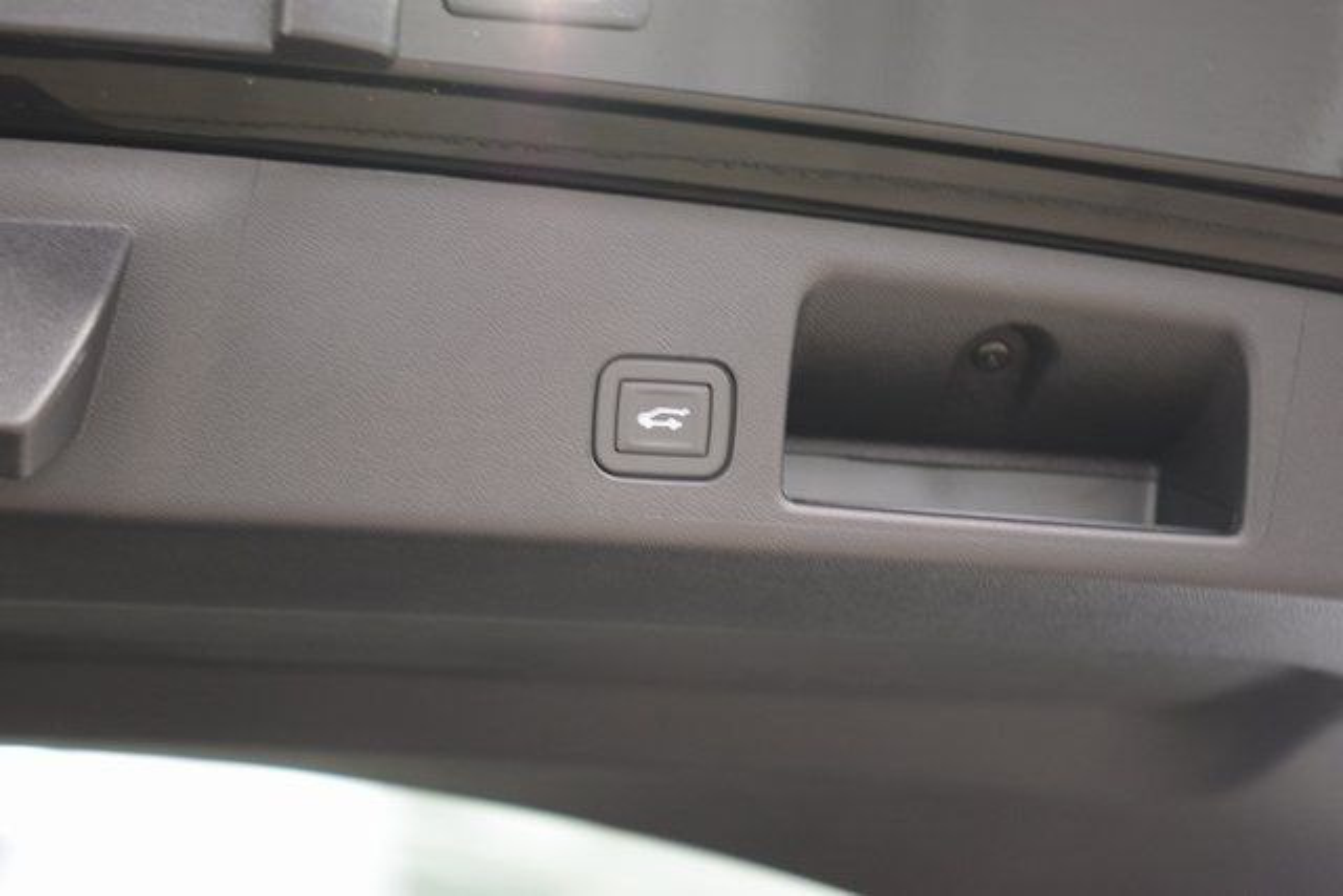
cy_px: 448
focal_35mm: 105
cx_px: 672
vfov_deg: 13.0
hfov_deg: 19.5
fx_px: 3918
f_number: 2.8
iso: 1600
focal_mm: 70
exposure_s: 1/20
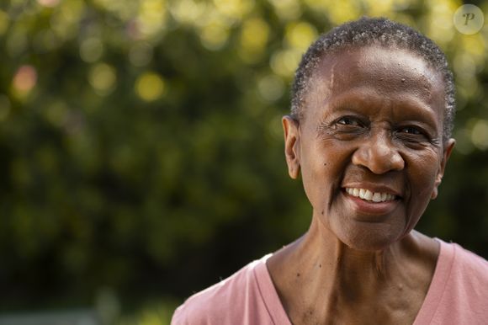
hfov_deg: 16.4
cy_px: 162
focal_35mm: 125
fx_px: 1693
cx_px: 244
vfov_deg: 11.0
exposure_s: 1/400
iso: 320
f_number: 4
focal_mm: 125
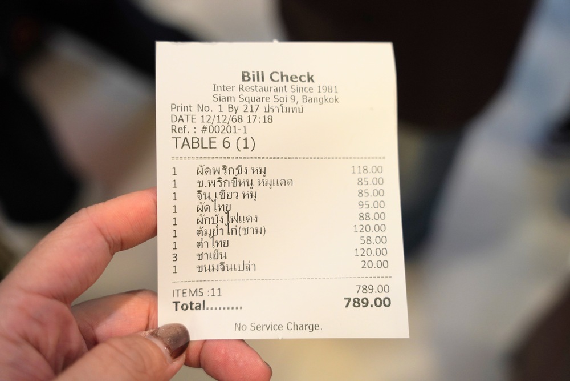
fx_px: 602
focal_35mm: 38
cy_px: 190
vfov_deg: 35.1
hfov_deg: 50.7
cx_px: 285
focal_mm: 38
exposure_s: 1/160
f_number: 4
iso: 1600
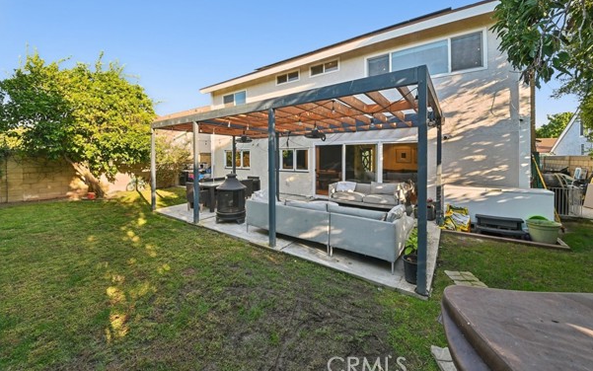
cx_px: 283
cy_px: 170
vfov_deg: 82.7
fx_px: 210
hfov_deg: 109.3
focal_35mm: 13
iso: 320
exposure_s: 1/6
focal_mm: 12
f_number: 22
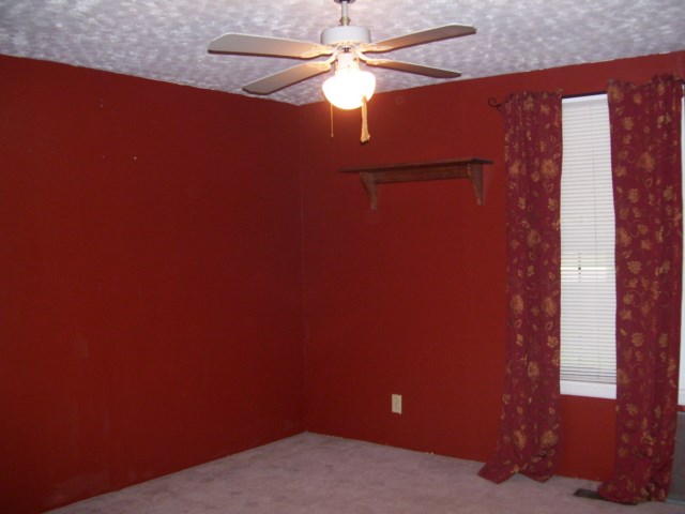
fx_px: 712
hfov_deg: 51.4
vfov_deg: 39.7
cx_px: 342
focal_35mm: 36
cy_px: 257
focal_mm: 6
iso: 200
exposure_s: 1/60
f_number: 2.7
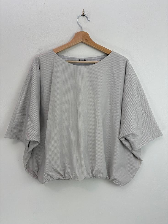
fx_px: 168
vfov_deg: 67.3
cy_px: 112
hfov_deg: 53.1
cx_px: 84
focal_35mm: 26
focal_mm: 5.96
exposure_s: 1/158
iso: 32
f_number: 1.6
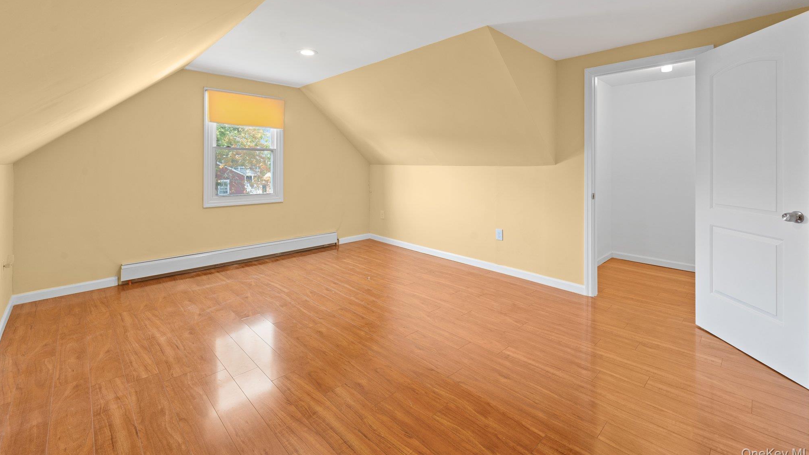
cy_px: 187
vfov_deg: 70.0
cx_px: 410
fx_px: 322
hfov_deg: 103.0
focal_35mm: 15
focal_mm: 14
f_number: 10
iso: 250
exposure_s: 1/2.5
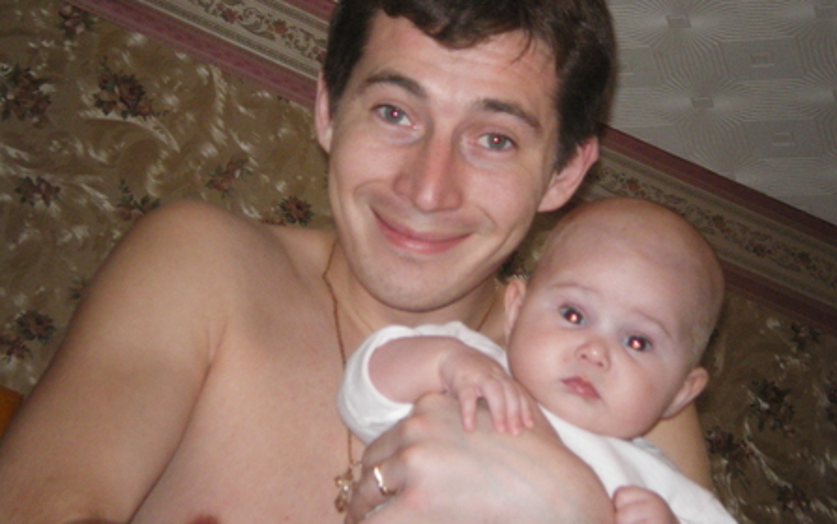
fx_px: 2556
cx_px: 419
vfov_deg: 11.7
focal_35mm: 112
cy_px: 226
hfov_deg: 18.6
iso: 400
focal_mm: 17.3
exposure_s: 1/60
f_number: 5.7
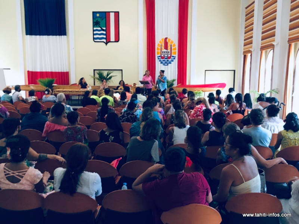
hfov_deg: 61.6
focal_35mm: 29
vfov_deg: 48.3
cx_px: 150
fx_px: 251
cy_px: 112
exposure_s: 1/30
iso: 125
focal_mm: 4.15
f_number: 2.2
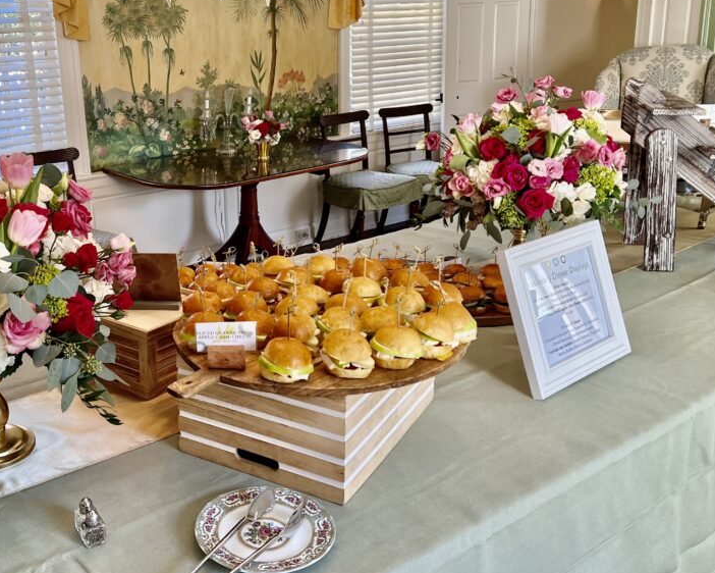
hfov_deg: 47.8
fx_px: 783
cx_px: 209
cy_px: 246
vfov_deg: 40.1
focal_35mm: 37
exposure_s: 1/120
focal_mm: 5.7
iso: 80
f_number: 1.5
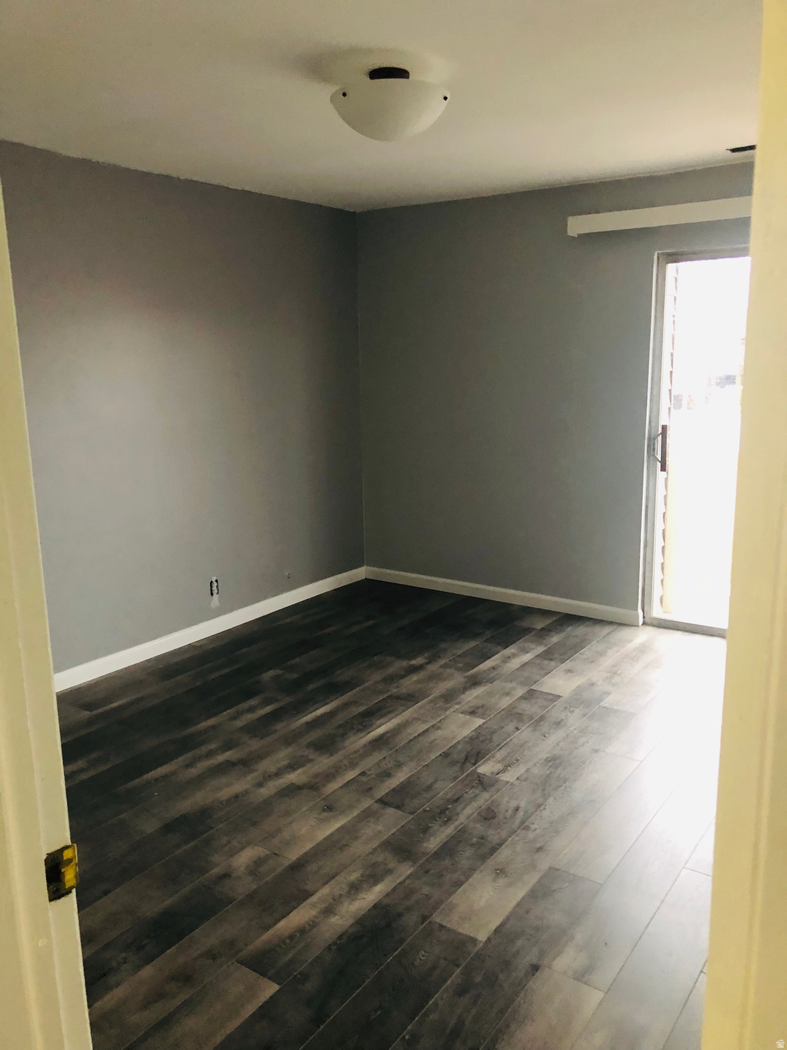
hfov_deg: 49.7
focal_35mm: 28
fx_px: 849
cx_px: 394
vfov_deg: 63.4
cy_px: 525
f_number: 1.8
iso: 100
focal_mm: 3.99
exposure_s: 1/7
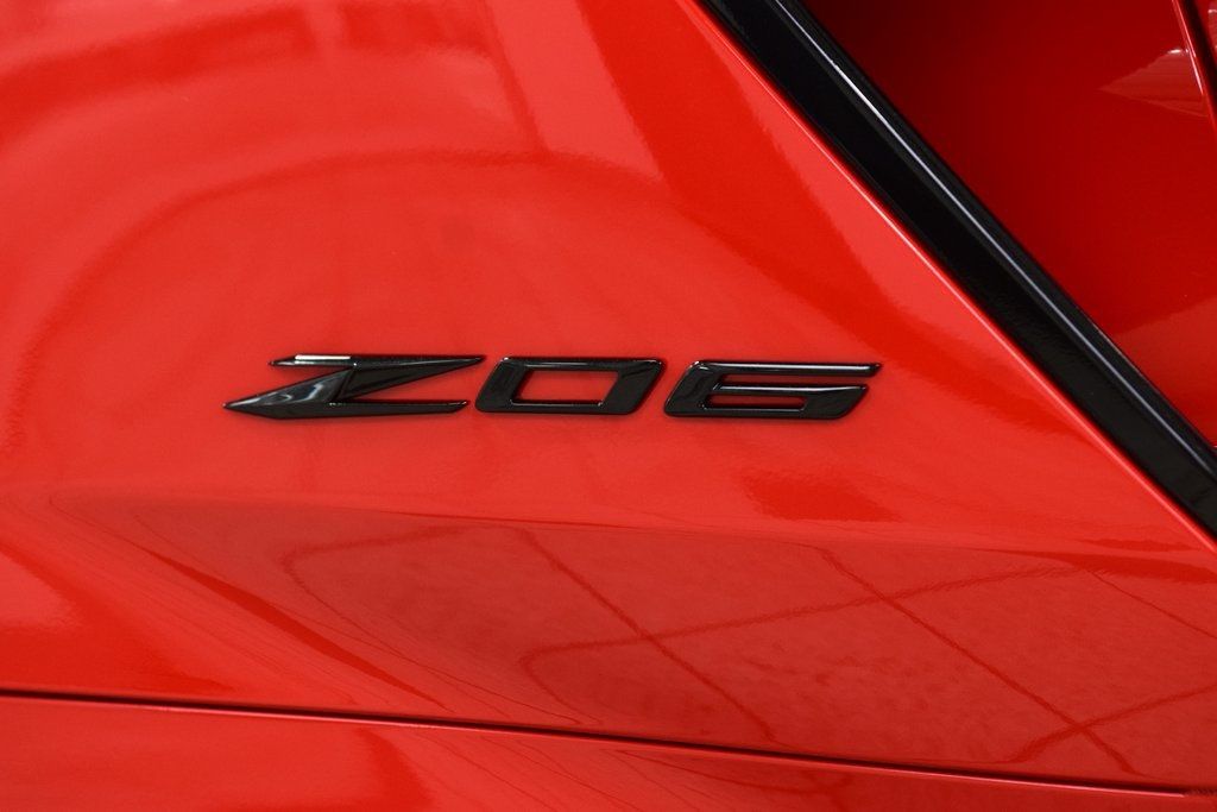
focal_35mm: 105
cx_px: 608
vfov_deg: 13.0
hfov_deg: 19.5
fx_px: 3550
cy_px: 406
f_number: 5
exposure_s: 1/30
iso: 1600
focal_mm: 70
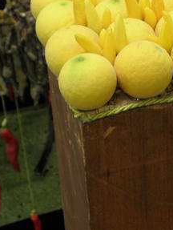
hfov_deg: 15.1
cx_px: 129
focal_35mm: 98
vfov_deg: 19.9
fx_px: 652
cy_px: 62
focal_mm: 7.87
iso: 125
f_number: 3.3
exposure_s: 1/10
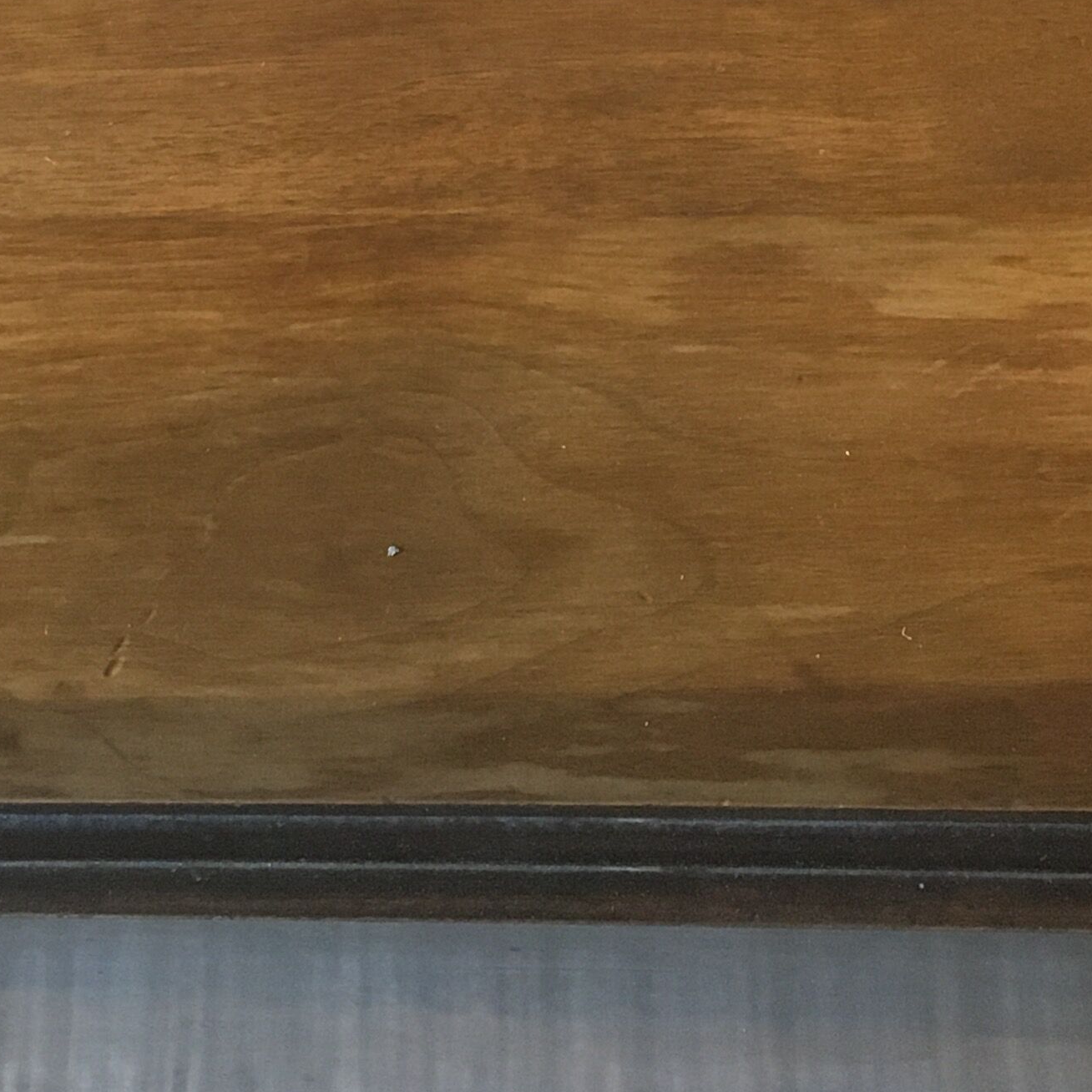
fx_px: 2820
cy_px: -43
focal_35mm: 79
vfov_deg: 21.1
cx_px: 446
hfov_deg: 21.9
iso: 200
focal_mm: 4.15
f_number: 2.2
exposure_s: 1/25
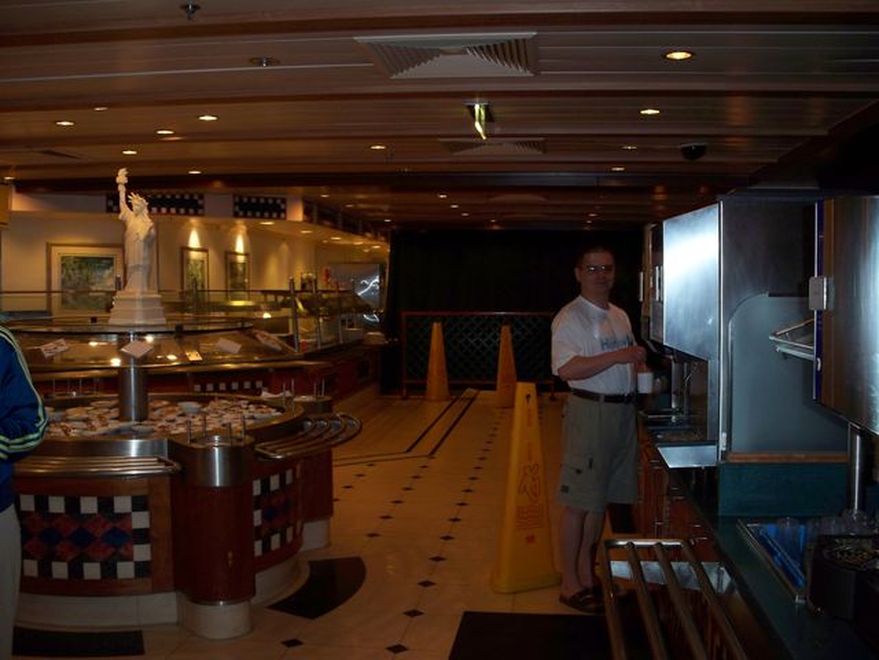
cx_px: 440
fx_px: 940
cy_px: 330
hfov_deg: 50.1
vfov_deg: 38.7
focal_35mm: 37
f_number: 3.4
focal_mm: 7.9
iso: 200
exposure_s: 1/30
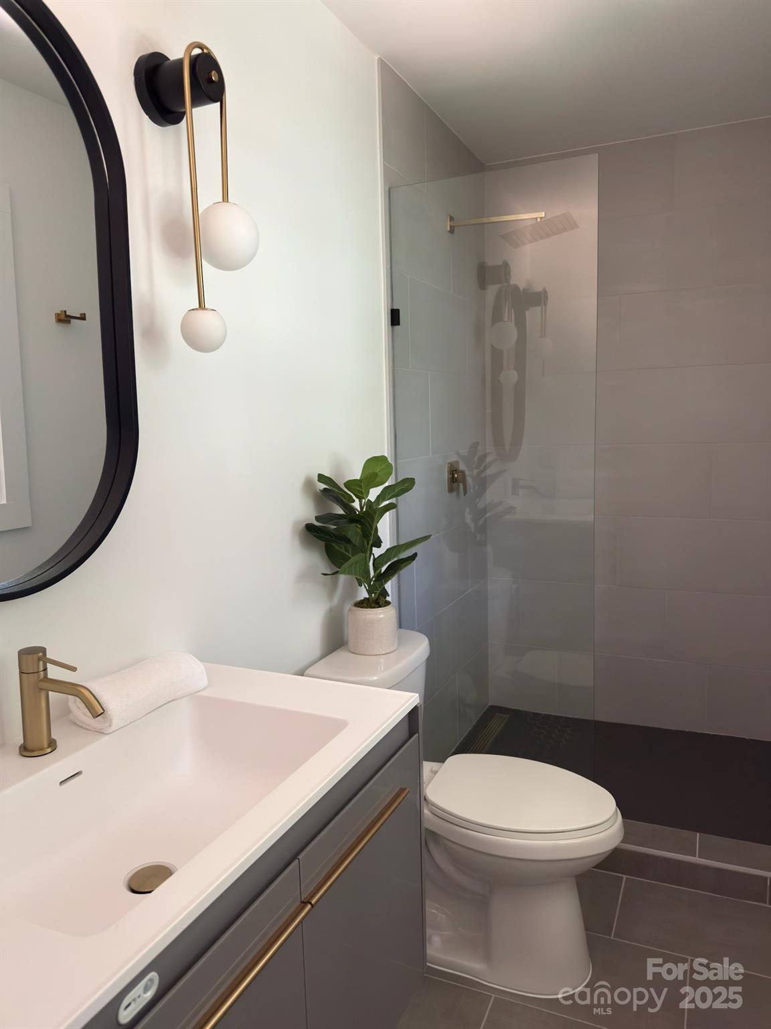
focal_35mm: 24
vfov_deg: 71.6
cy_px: 514
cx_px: 386
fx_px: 713
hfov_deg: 56.8
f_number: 1.78
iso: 250
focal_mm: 6.76
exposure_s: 1/60
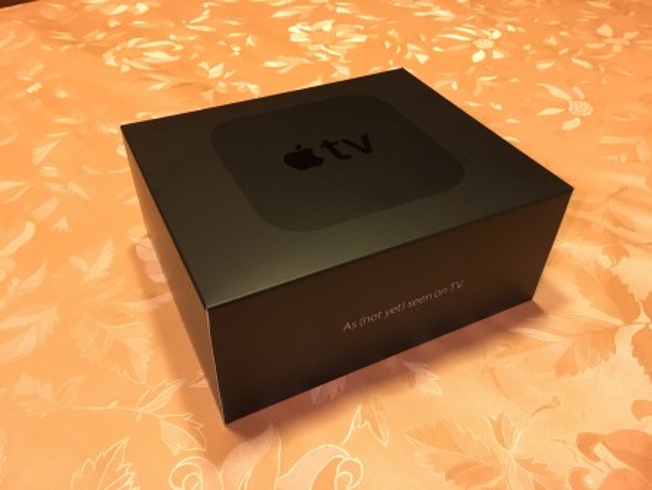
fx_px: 547
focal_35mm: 29
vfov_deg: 48.3
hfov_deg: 61.6
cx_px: 326
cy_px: 245
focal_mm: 4.15
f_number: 2.2
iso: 200
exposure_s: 1/25
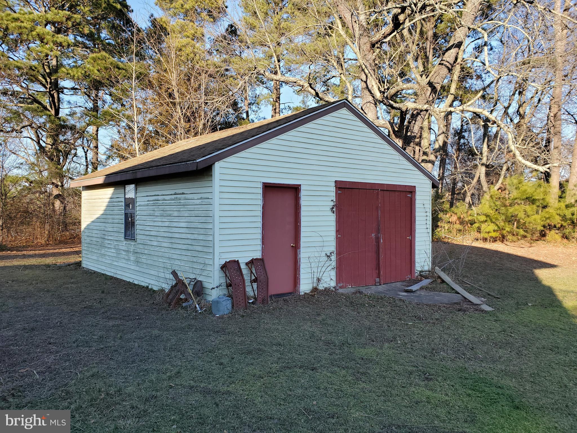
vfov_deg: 53.1
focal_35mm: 26
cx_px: 288
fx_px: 433
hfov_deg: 67.3
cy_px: 216
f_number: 2.4
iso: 50
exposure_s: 1/424
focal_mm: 4.3
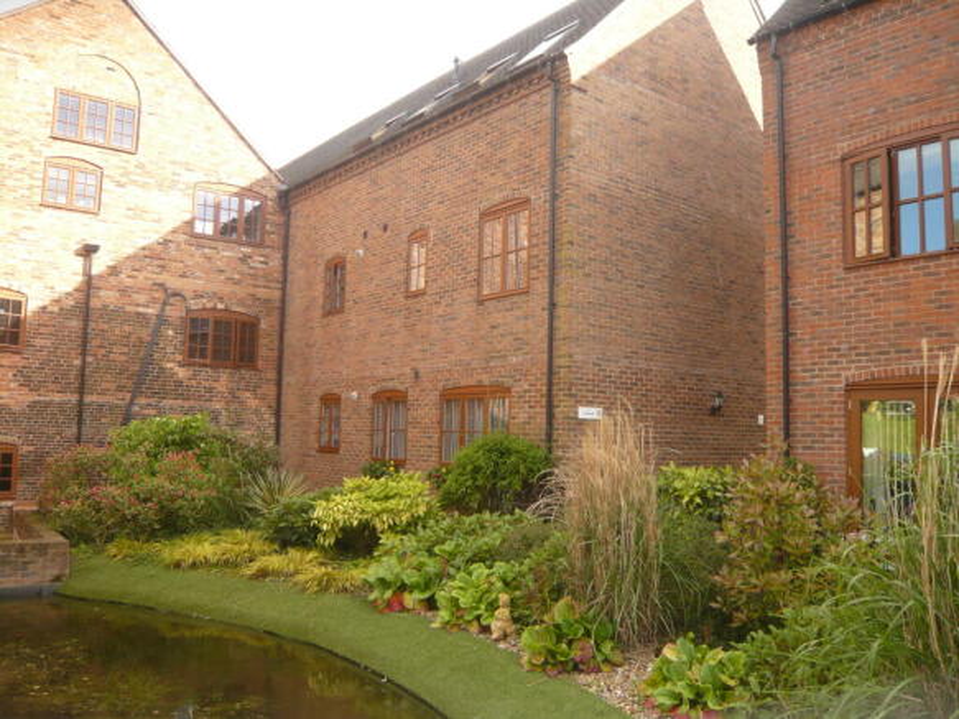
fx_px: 776
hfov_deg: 63.5
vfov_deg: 49.7
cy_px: 360
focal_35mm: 28
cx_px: 480
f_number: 2.8
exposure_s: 1/250
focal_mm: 4.6
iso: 100
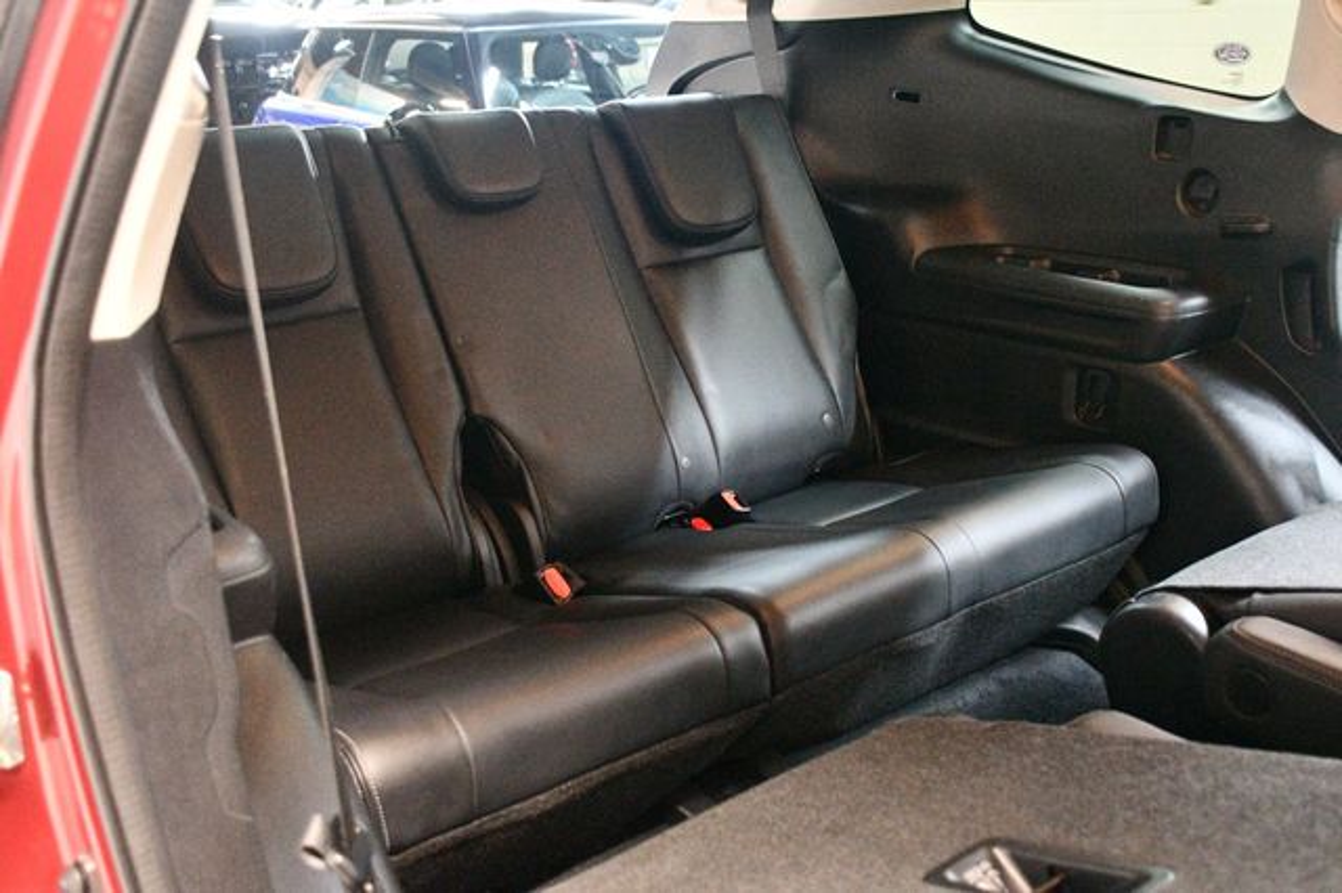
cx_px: 671
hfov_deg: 49.6
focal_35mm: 39
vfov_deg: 34.2
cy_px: 446
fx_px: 1453
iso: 12800
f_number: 3.8
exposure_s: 1/40
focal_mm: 26
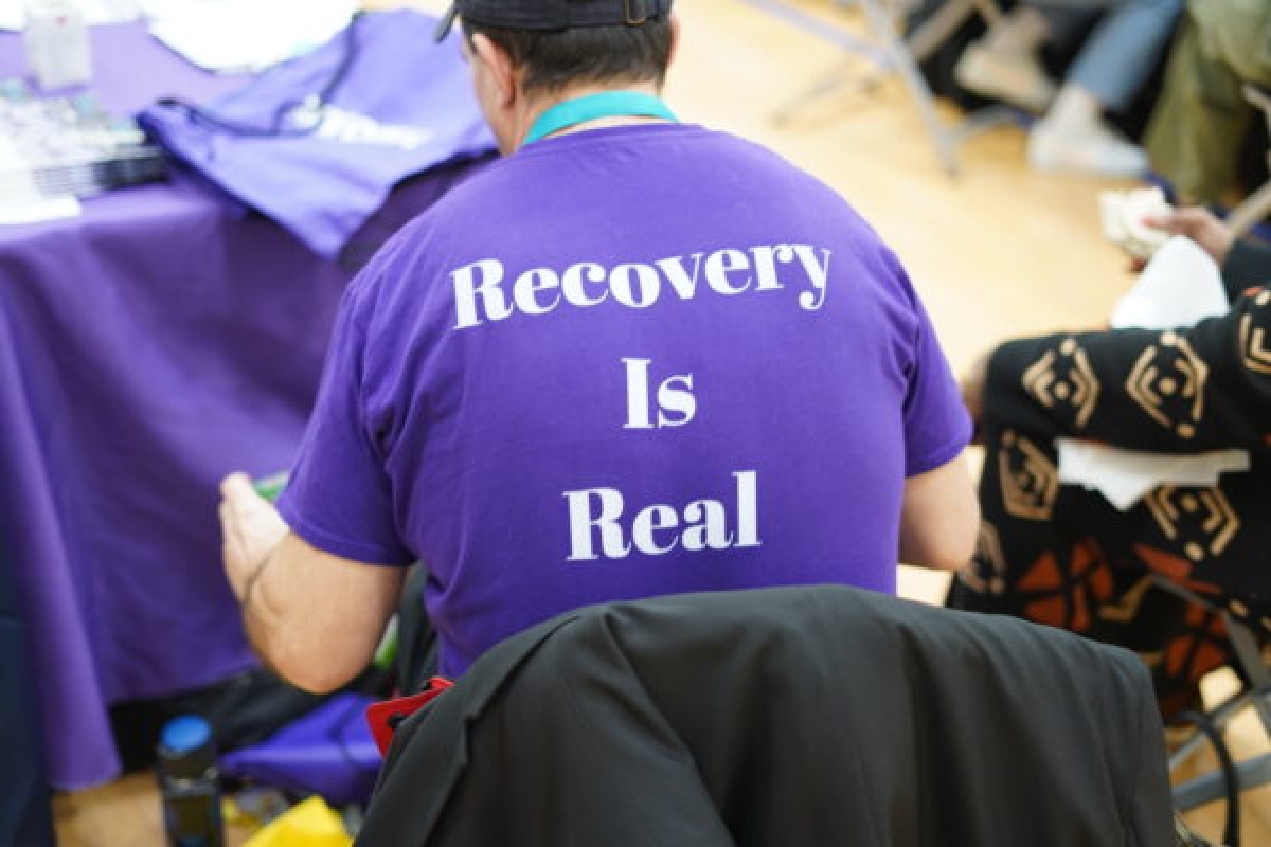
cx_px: 636
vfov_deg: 27.0
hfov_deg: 39.6
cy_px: 424
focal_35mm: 50
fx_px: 1765
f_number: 1.8
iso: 800
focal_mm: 50
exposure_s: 1/50
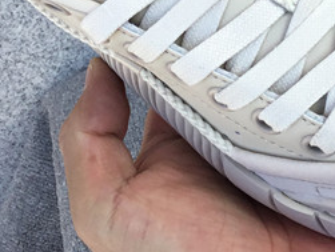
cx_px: 291
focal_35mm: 111
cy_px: -23
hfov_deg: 17.5
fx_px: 1076
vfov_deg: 13.1
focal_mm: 3.3
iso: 25
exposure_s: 1/364
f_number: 2.4
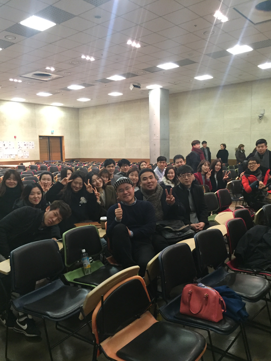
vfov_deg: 61.7
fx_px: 303
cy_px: 180
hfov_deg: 48.2
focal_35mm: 29
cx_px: 136
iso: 250
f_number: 2.2
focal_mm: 4.15
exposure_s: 1/20
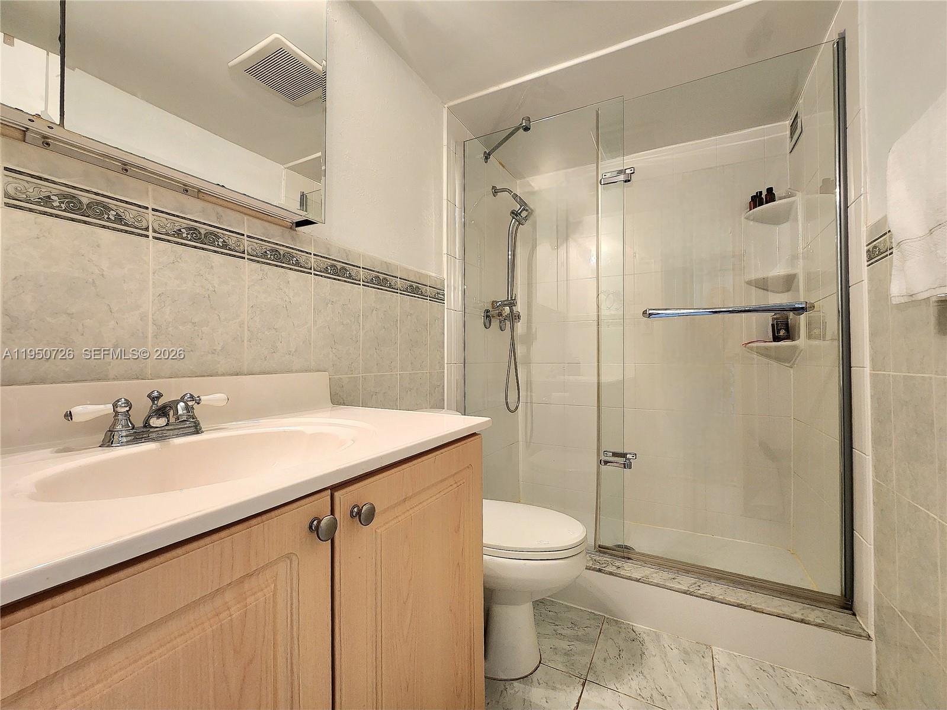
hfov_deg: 106.2
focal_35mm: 13
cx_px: 474
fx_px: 356
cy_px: 355
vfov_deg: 89.9
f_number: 2.2
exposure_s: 1/60.2
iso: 320
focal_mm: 2.2
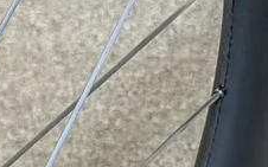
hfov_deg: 8.6
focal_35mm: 240
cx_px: -108
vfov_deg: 5.0
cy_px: 590
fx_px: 1752
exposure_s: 1/60
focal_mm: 6.76
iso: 125
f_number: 1.78
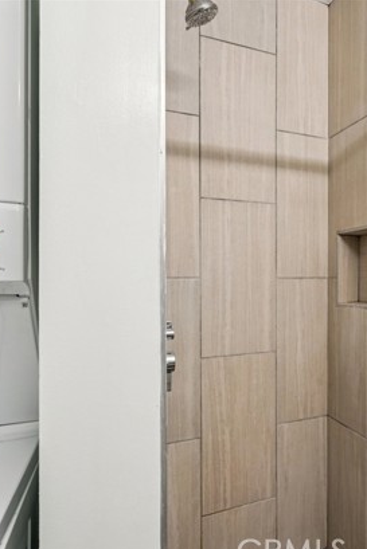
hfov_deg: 48.0
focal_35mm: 25
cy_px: 285
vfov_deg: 71.5
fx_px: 382
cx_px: 302
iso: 400
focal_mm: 16
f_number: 8
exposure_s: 1/3.33
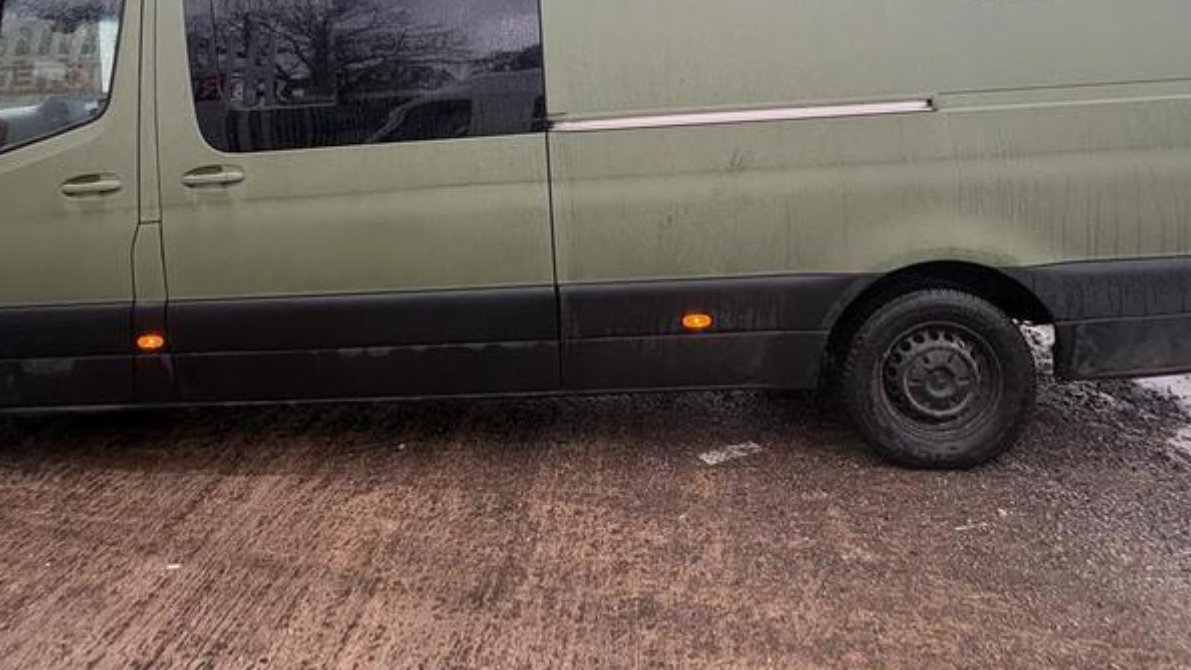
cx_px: 501
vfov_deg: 45.5
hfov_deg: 78.1
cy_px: 86
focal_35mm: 23
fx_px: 726
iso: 250
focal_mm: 2.22
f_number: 2.2
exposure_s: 1/82
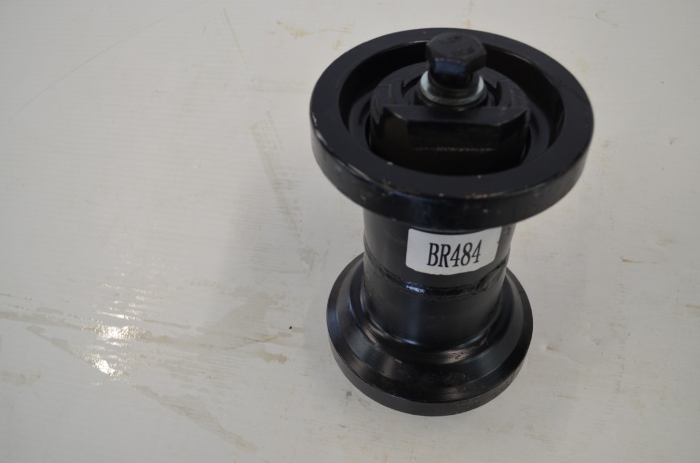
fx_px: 698
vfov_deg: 36.7
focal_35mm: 36
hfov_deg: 53.2
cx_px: 350
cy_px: 232
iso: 400
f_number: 5
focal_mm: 24
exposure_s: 1/100
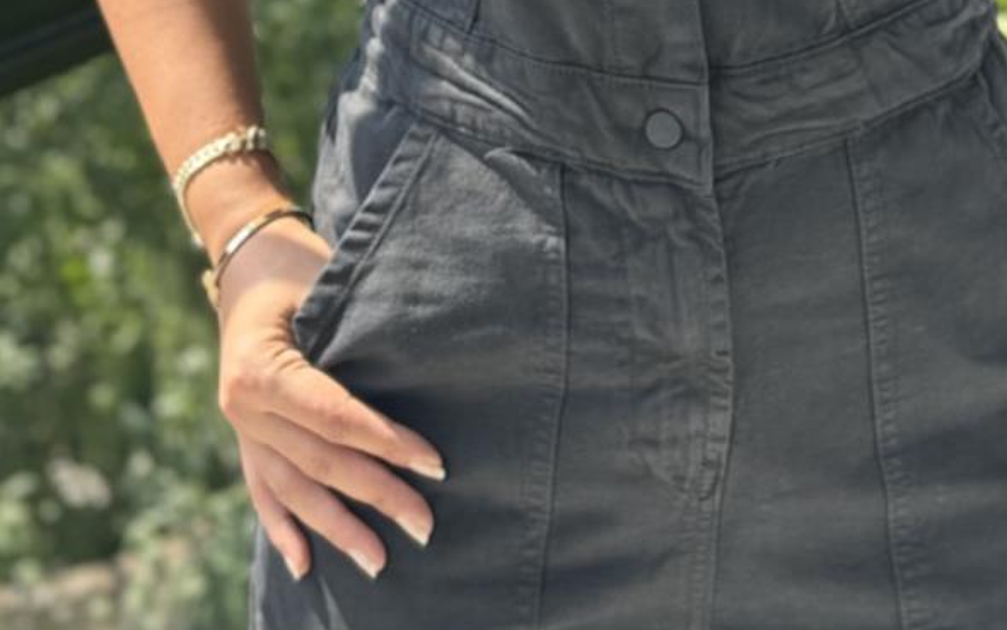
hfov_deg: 18.0
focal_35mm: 115
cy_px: -371
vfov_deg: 10.9
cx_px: 717
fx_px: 3157
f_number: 1.78
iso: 64
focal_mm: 6.76
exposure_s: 1/215
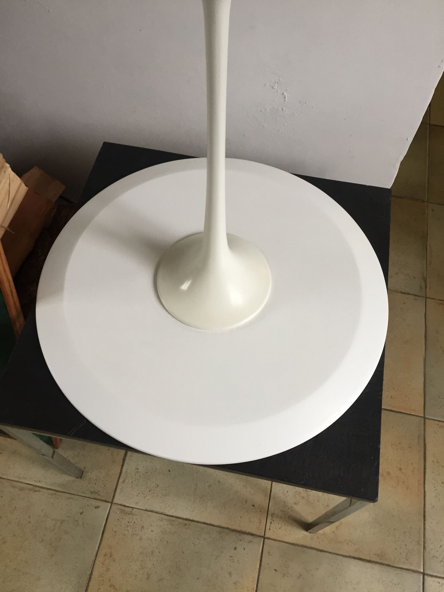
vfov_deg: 61.7
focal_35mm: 29
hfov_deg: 48.2
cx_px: 222
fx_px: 496
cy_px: 296
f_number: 2.2
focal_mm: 4.15
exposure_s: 1/33
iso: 125
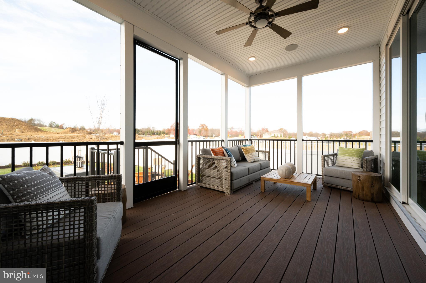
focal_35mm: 14
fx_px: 166
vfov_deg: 81.1
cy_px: 142
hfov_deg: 104.3
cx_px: 213
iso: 800
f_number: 13
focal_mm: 14
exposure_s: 1/80
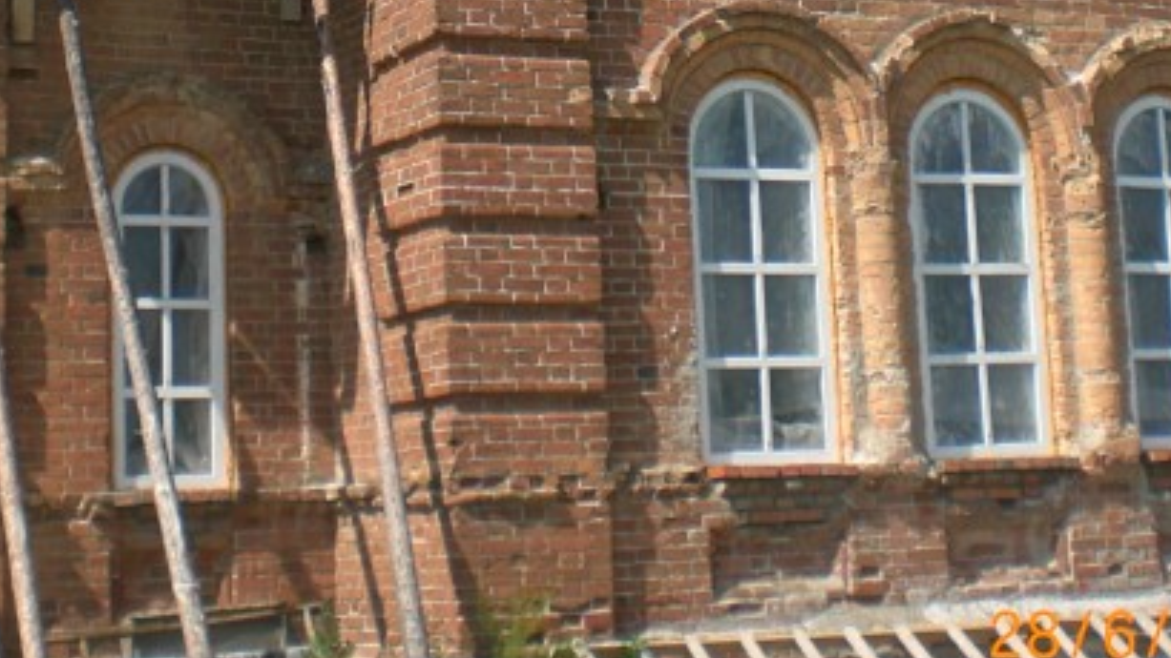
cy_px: -92
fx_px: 2670
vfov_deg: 13.7
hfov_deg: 24.7
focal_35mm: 86
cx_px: 524
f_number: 4.4
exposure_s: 1/500
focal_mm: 6.3
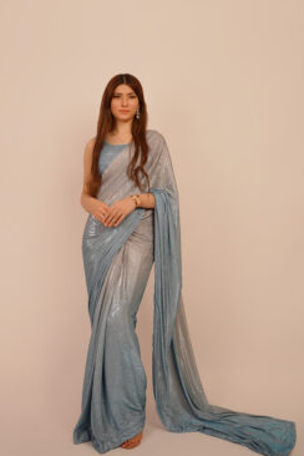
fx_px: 545
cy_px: 196
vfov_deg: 45.3
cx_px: 138
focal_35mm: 43
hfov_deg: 31.2
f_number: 3.2
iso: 125
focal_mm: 35
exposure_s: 1/100
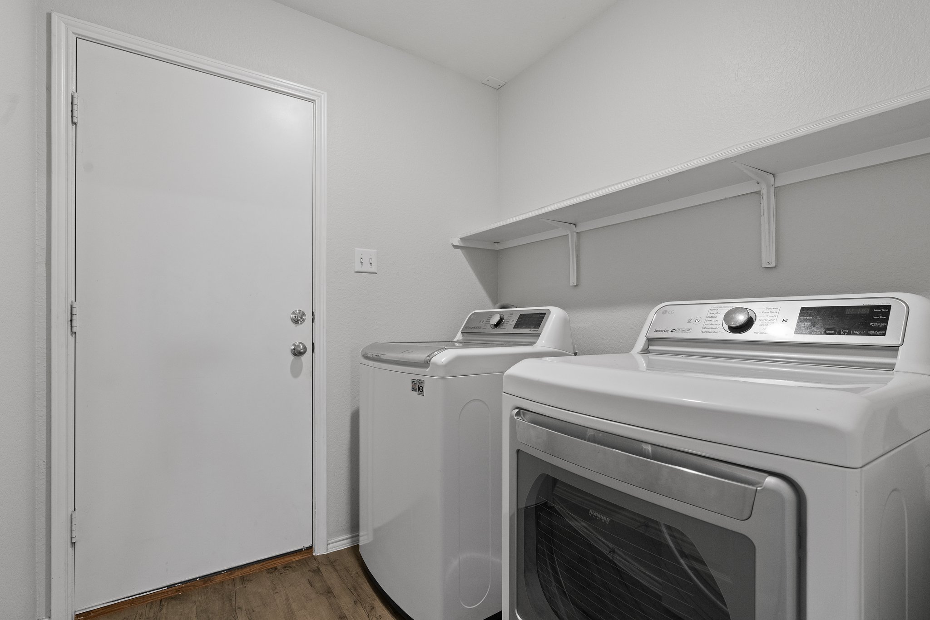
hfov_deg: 96.7
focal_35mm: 16
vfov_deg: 73.8
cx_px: 465
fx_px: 413
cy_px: 310
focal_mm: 16
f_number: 8
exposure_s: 1/20
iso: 2000
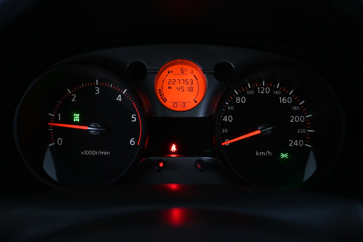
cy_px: 121
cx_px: 182
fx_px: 325
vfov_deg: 40.8
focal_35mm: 32
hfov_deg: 58.3
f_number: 4
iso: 1800
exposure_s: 1/30
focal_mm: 21.5
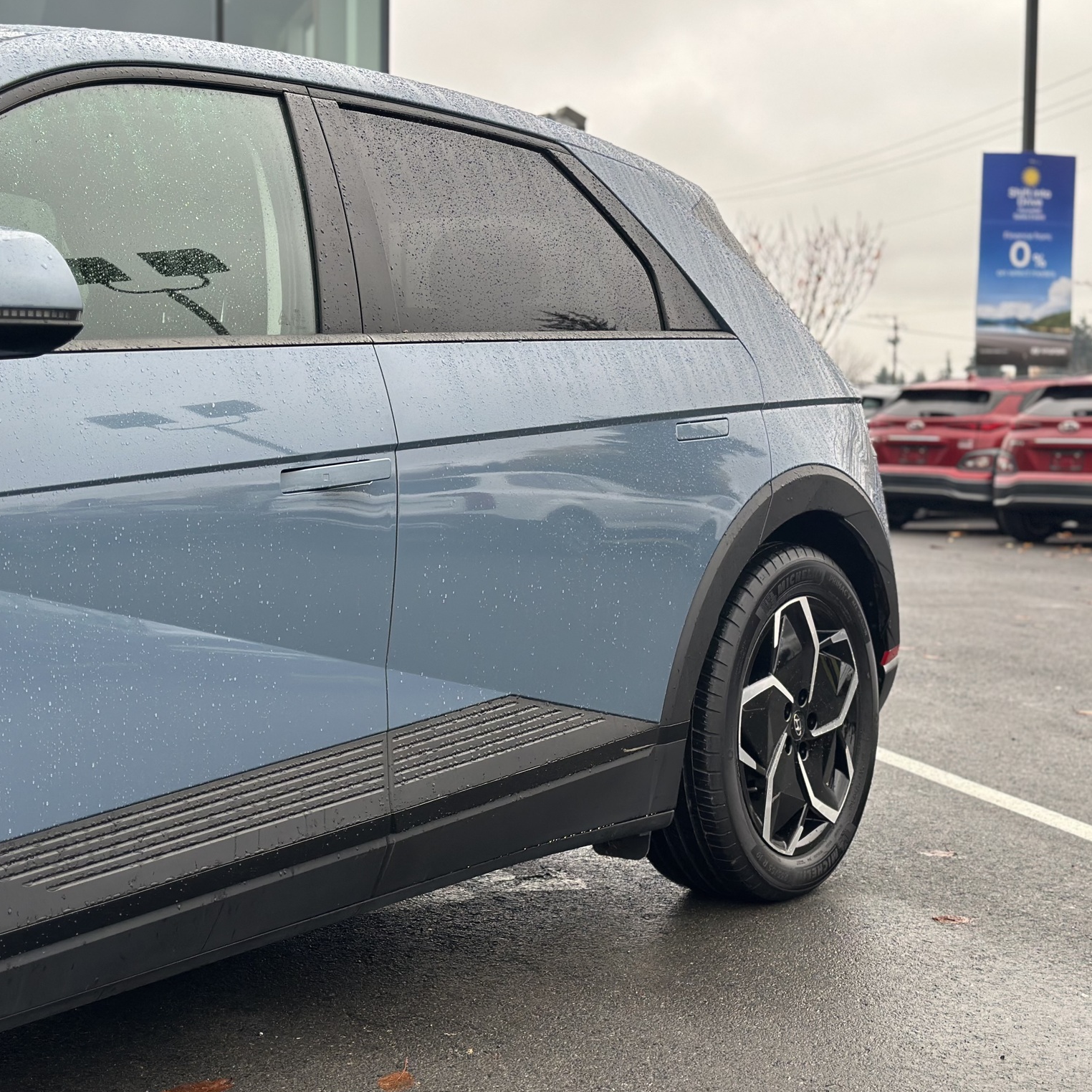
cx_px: 384
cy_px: 547
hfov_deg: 29.9
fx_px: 2034
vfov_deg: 30.0
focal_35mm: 57
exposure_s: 1/194
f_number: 1.78
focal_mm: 6.86
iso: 80
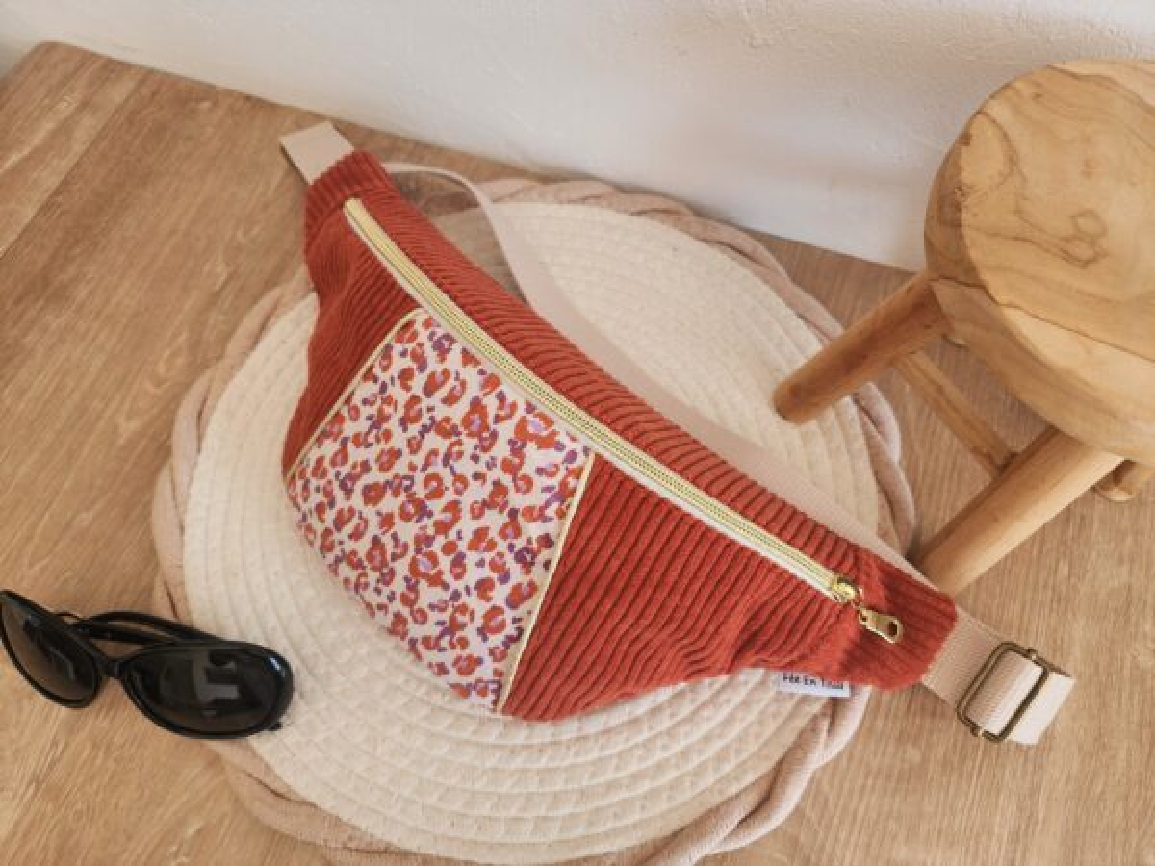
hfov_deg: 73.9
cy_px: 433
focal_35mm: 23
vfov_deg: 58.9
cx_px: 578
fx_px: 767
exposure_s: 1/180
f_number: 1.8
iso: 50
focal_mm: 6.4
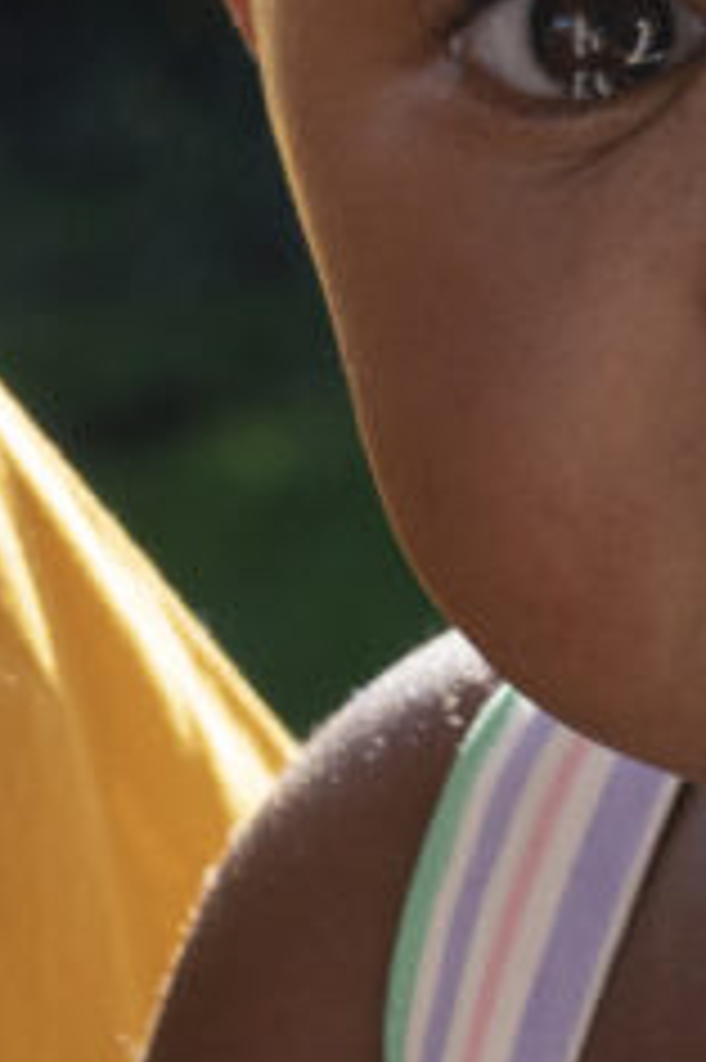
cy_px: 378
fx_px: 12785
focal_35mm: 434
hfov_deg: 3.2
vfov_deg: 4.8
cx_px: 922
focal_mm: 40
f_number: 6.3
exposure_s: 1/250
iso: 320
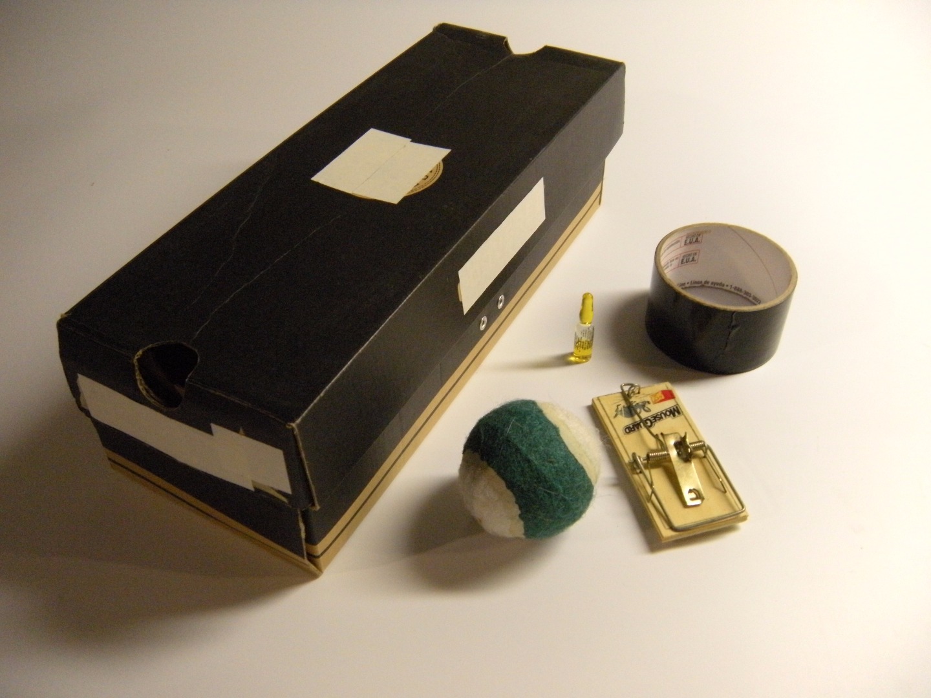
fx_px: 941
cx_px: 466
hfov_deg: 52.6
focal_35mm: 35
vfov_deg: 40.7
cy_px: 349
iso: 400
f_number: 3.8
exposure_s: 1/27.2
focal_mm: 5.9
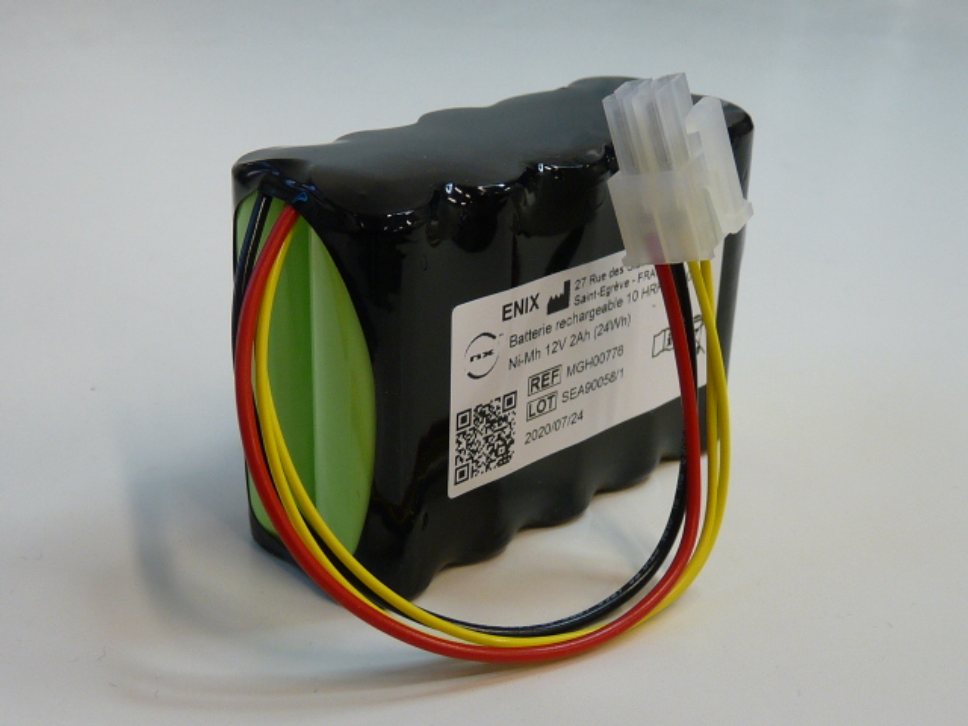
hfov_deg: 38.2
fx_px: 1398
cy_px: 363
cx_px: 484
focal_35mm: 50
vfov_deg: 29.1
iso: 100
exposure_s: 1/30
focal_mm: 5
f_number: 2.8
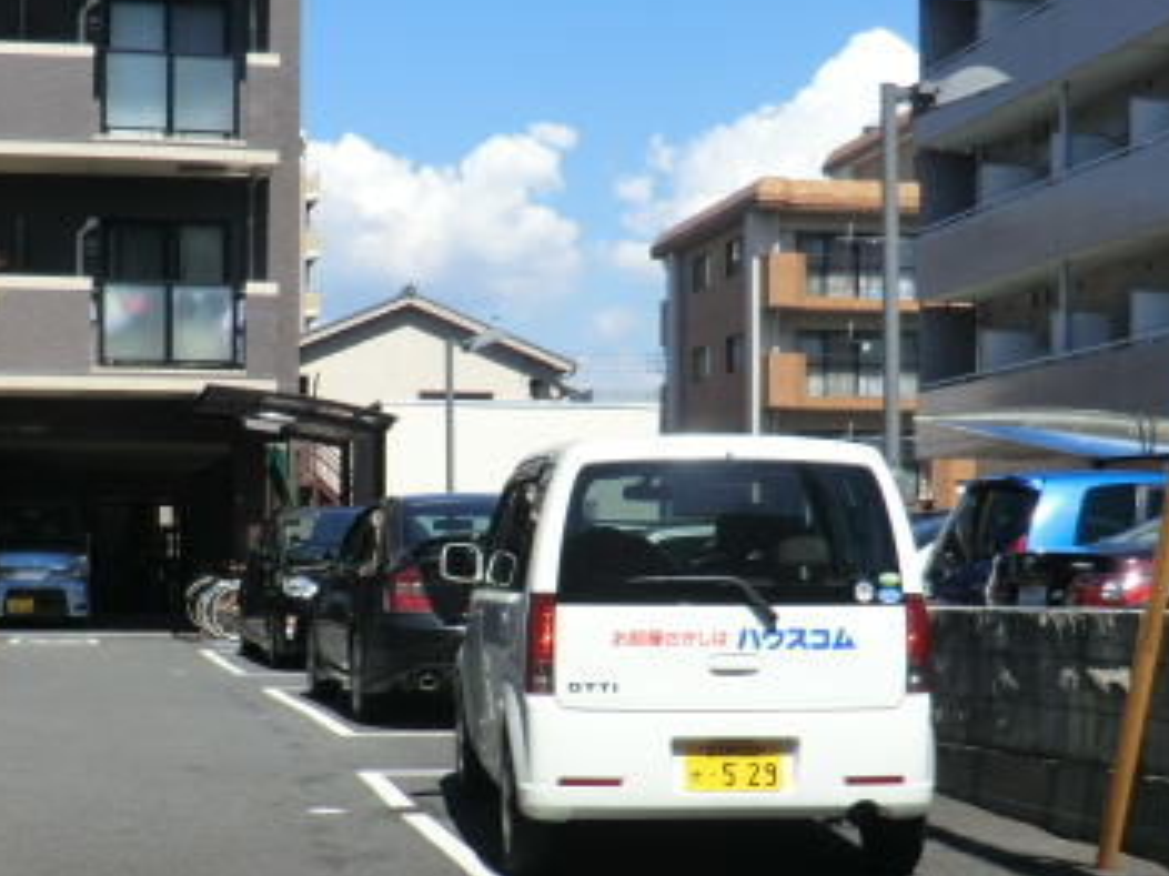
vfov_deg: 20.1
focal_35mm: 73
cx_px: 460
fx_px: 2464
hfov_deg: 26.6
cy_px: 586
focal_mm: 7.1
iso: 80
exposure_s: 1/800
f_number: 3.8
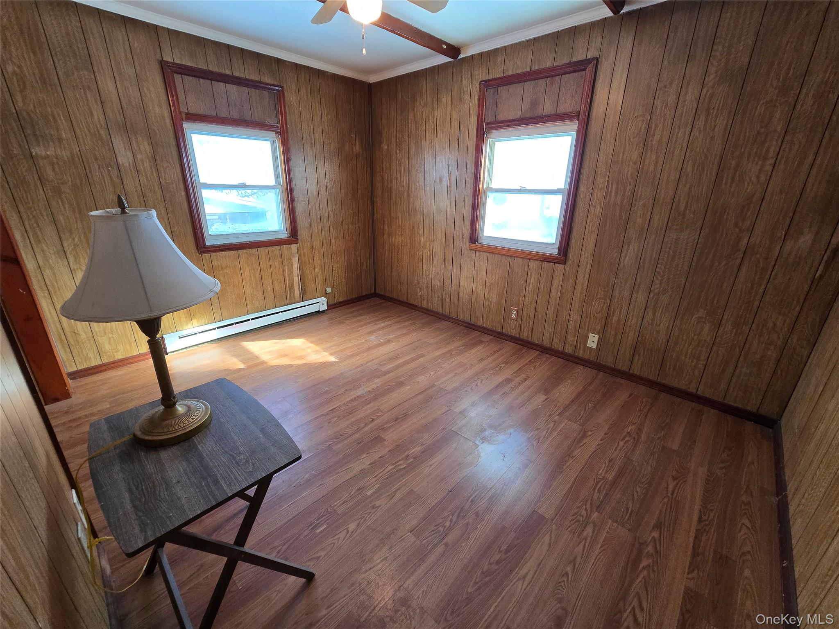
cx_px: 420
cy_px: 314
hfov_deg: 106.2
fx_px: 315
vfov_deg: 89.9
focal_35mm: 13
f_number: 2.2
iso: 320
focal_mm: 2.2
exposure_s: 1/60
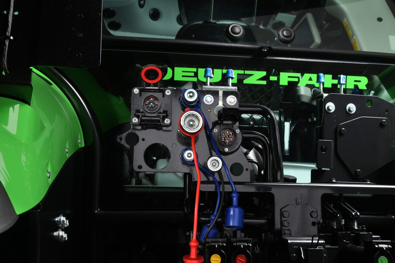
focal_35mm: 46
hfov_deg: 42.7
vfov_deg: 29.2
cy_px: 132
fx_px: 505
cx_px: 198
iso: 200
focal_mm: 46
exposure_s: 1/160
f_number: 14
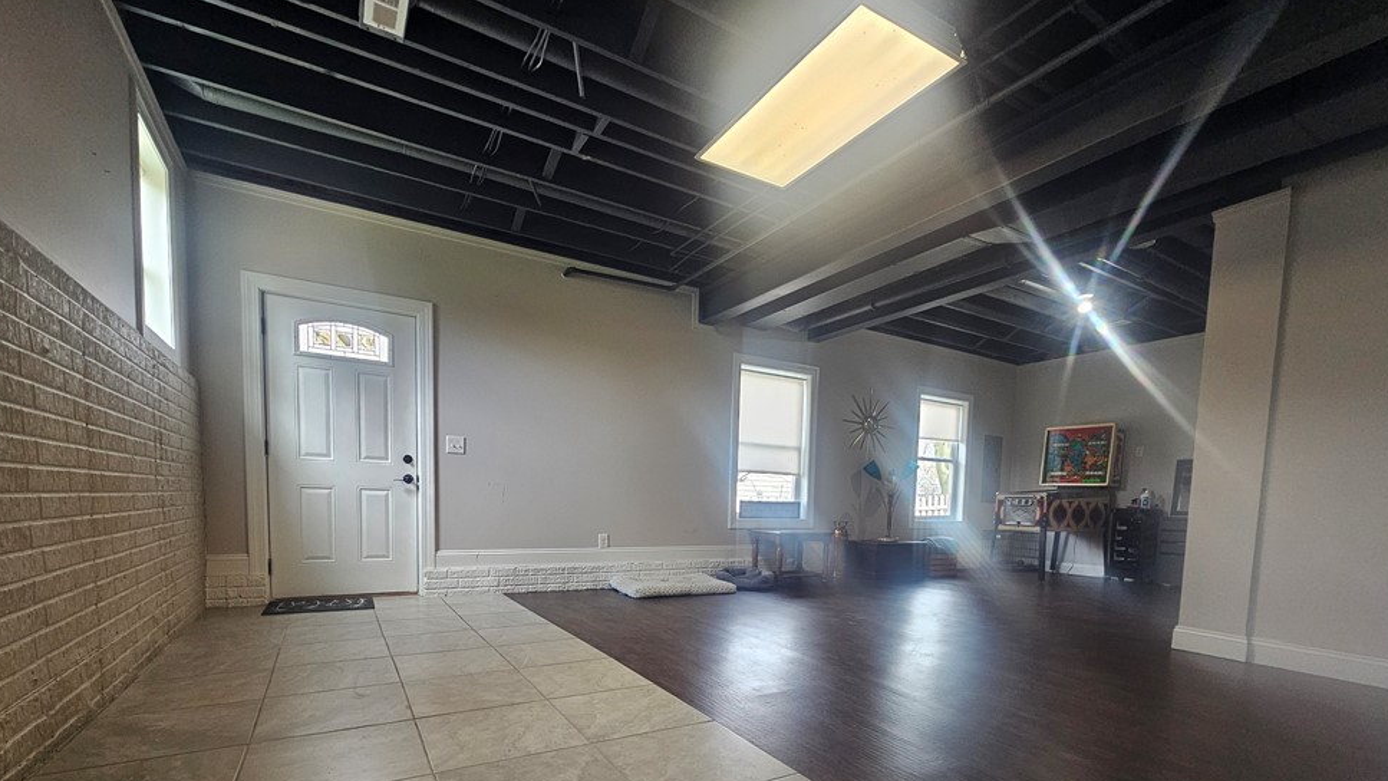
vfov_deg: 68.0
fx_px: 552
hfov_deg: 103.0
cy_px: 537
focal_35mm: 15
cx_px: 693
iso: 200
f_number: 2.2
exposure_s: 1/60
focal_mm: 2.2
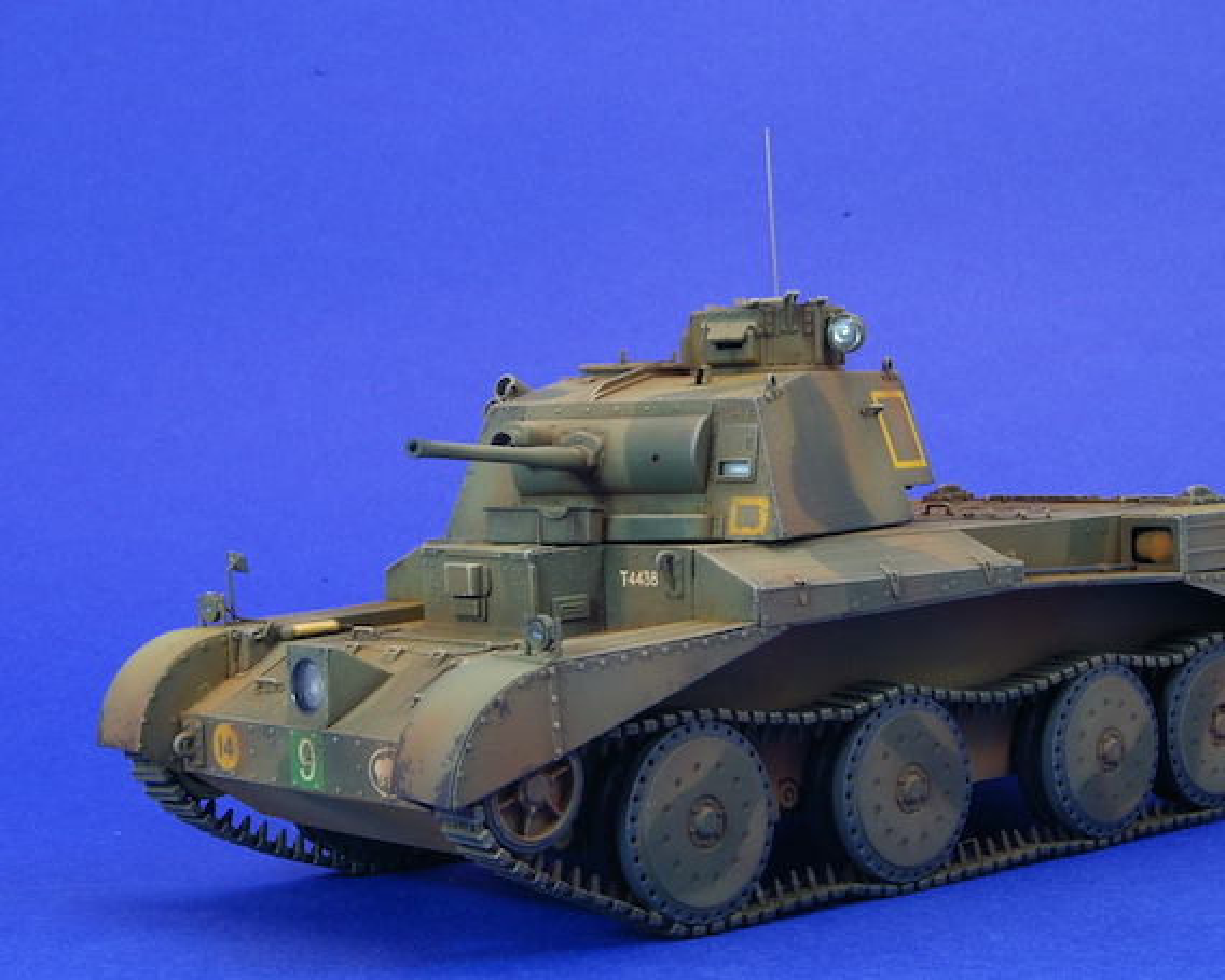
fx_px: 2195
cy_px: 482
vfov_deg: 25.1
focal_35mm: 61
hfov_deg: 31.1
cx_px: 738
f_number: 32
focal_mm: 35
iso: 200
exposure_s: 4
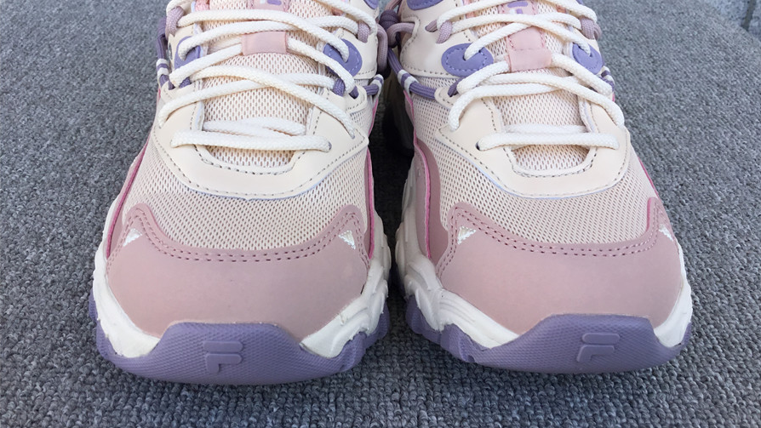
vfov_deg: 34.5
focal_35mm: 34
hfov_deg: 58.0
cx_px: 382
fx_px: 686
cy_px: 158
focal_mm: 3.3
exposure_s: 1/351
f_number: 2.4
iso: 25
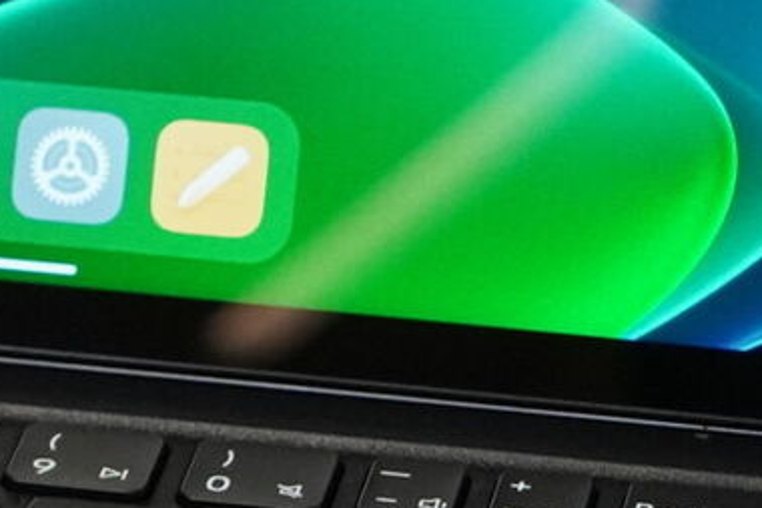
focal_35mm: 268
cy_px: -163
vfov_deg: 5.1
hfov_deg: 7.6
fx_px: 5670
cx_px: -255
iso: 5000
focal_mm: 53
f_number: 8
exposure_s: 1/160
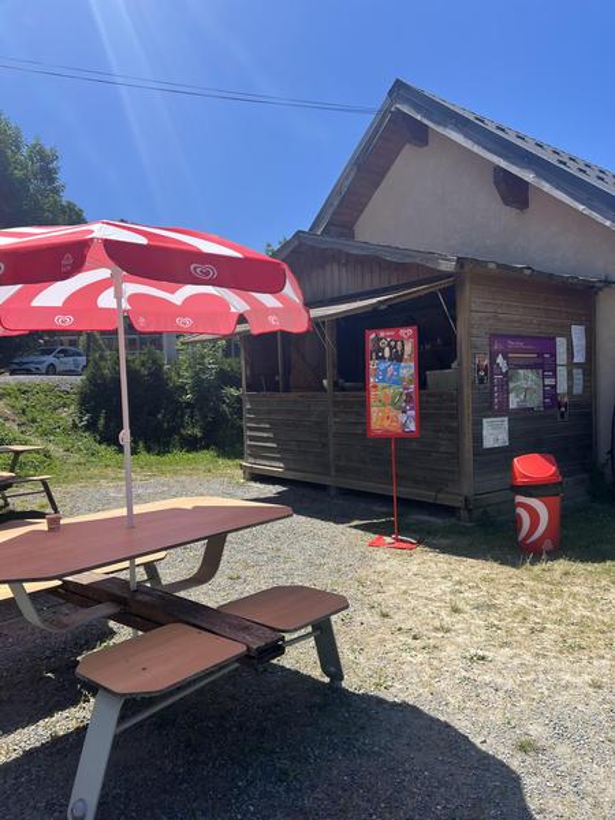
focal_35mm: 26
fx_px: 616
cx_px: 308
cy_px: 410
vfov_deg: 67.3
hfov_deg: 53.1
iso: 50
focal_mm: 5.7
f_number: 1.5
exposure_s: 1/3356
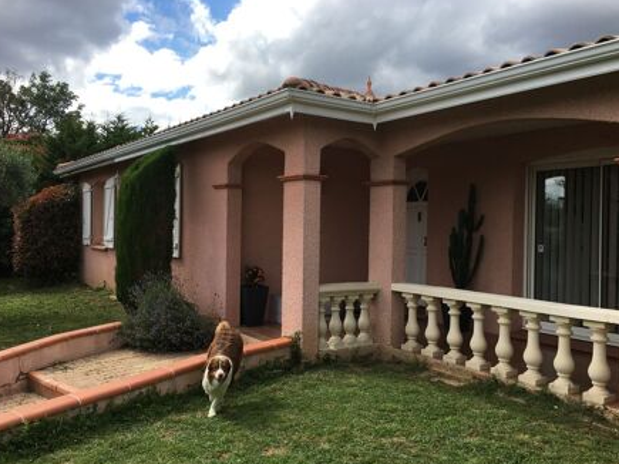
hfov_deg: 56.8
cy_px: 241
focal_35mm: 32
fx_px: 572
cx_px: 326
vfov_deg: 44.1
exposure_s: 1/1183
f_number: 2.2
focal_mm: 4.15
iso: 25
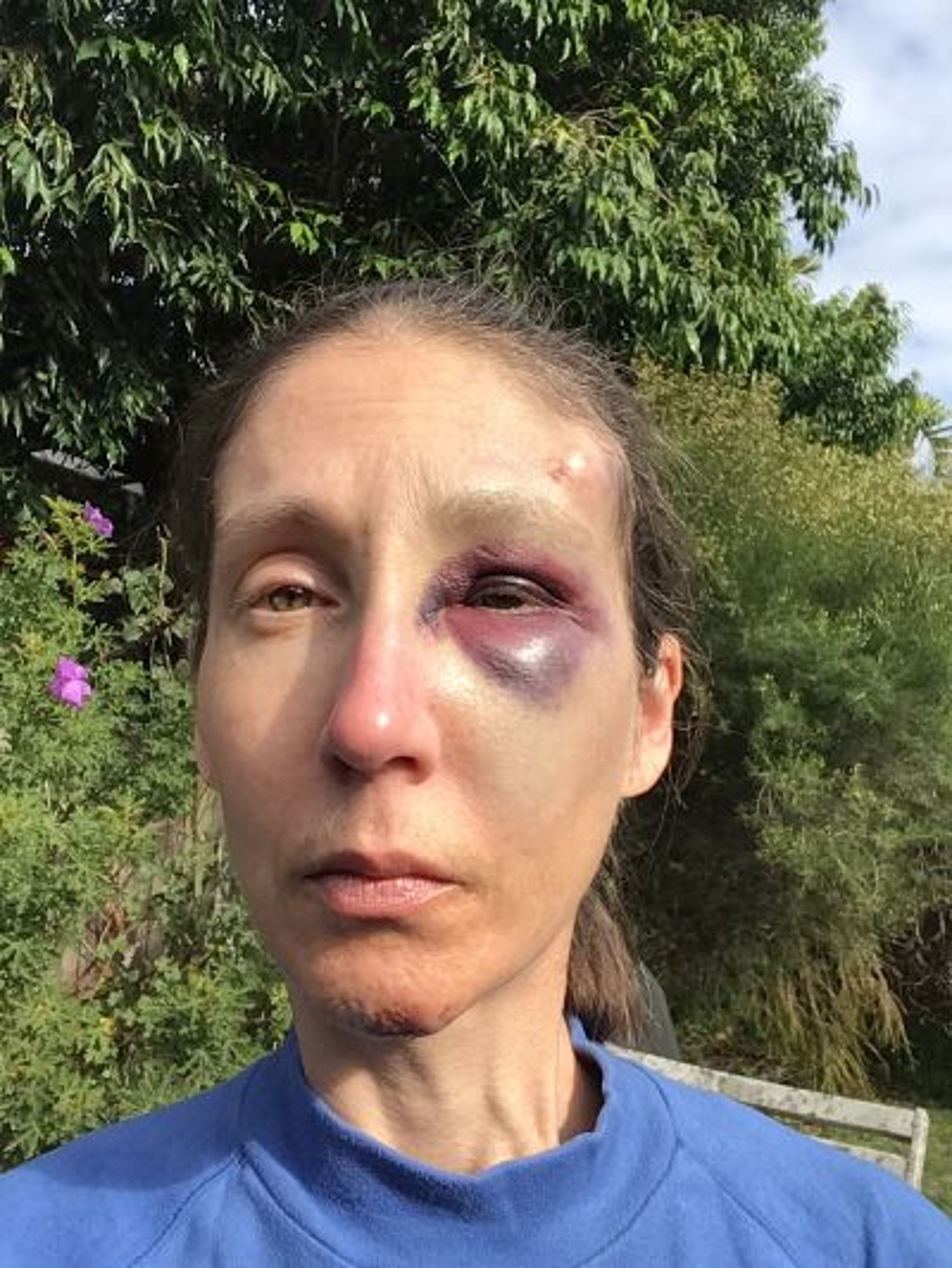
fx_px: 1136
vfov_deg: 58.3
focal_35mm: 31
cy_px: 634
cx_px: 476
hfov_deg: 45.5
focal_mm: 2.15
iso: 50
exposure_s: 1/1073
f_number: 2.4
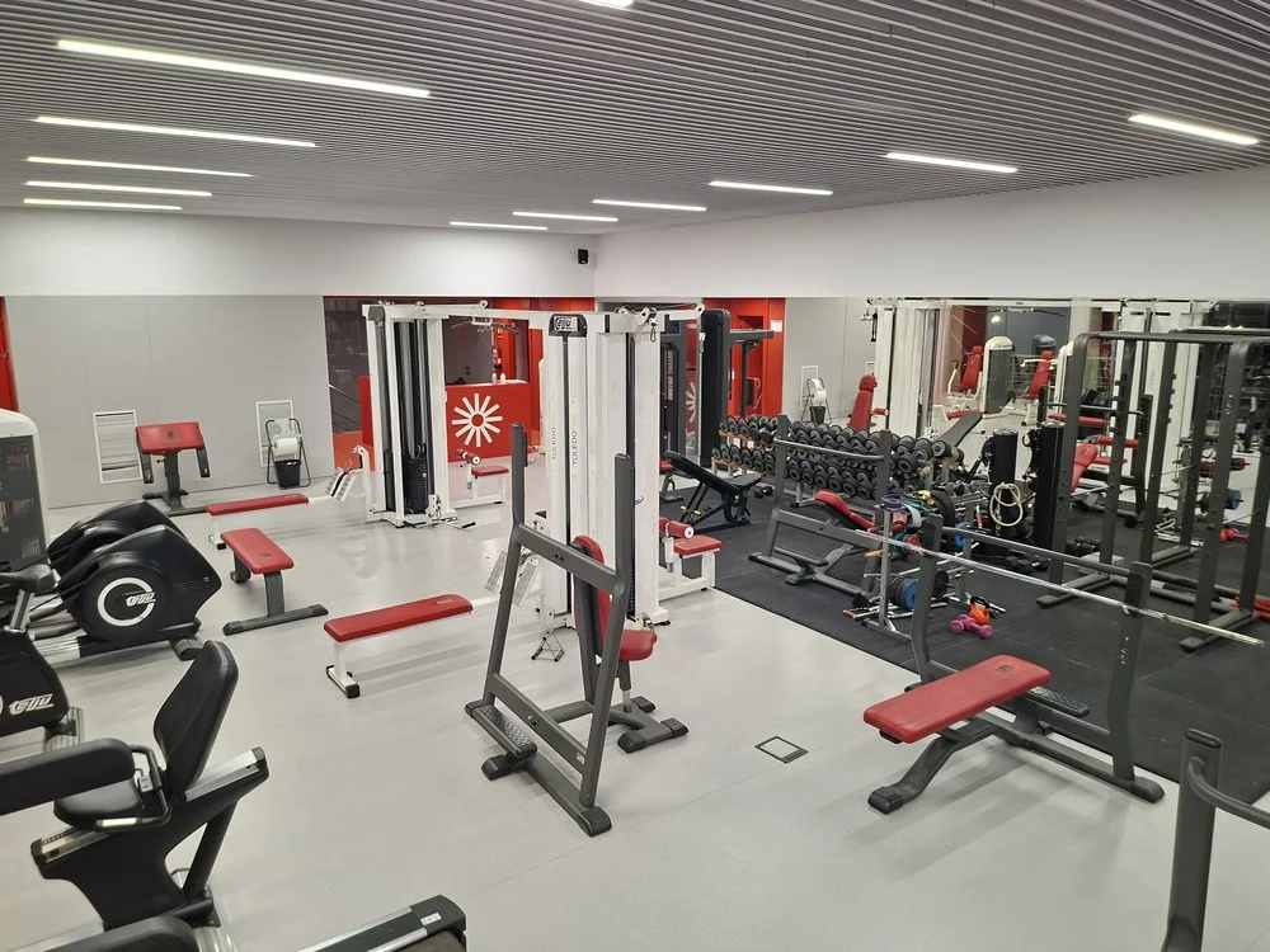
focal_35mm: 23
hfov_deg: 73.9
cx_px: 635
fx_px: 844
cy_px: 476
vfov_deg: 58.9
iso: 160
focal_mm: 5.54
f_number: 1.8
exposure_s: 1/100
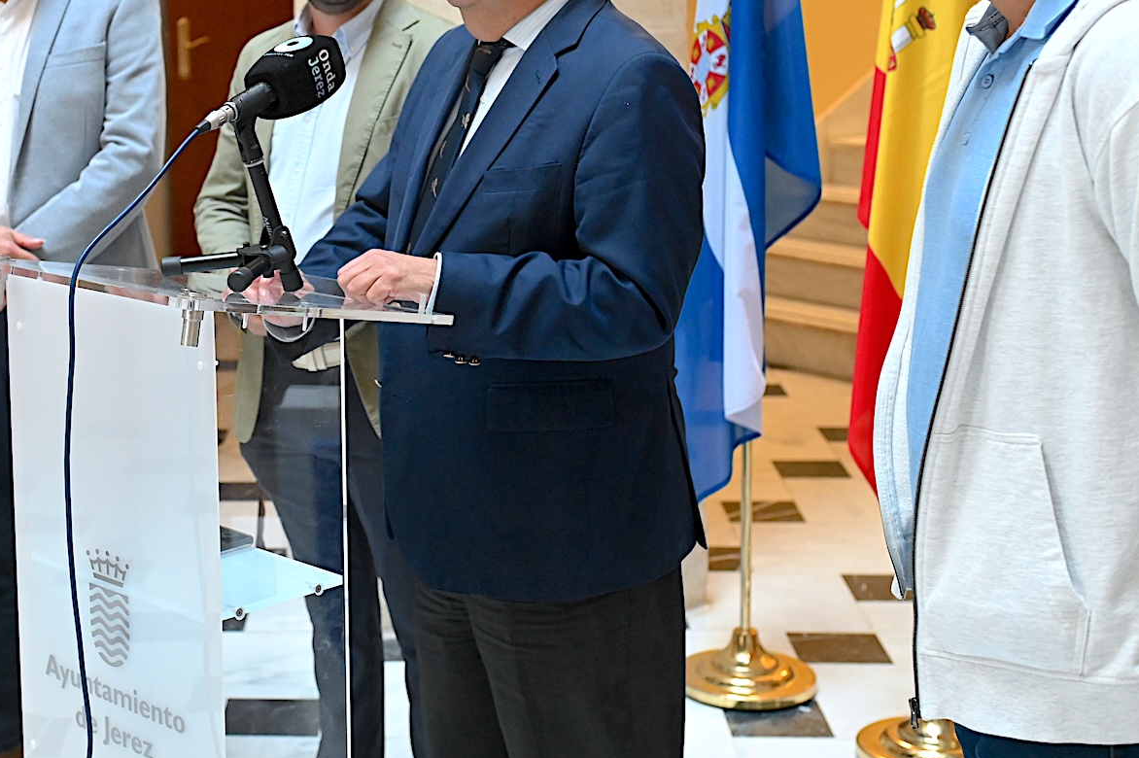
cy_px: 203
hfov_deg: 30.6
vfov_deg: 20.8
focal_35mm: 65
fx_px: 2055
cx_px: 338
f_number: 4
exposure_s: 1/80
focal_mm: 44
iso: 5000
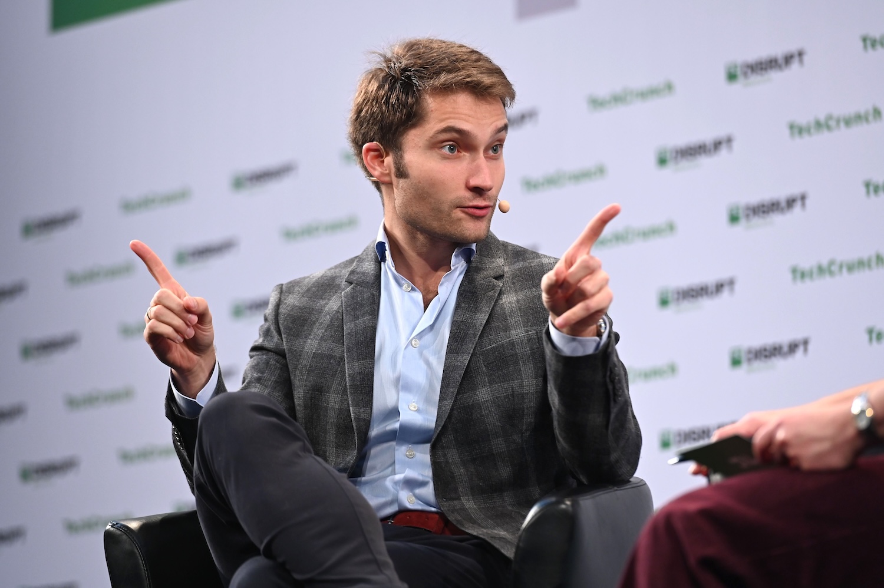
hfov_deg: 10.3
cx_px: 442
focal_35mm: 200
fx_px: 4908
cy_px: 294
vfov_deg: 6.9
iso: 1600
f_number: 4
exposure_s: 1/250
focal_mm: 200
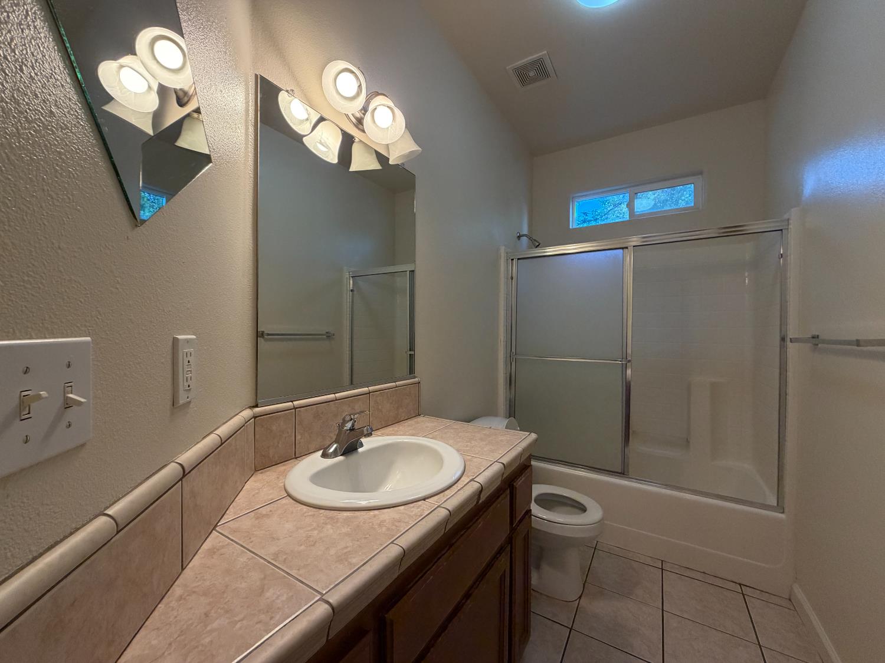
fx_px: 358
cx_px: 442
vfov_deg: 85.7
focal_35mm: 14
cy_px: 332
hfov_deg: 102.1
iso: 320
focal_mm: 2.22
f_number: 2.2
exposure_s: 1/120
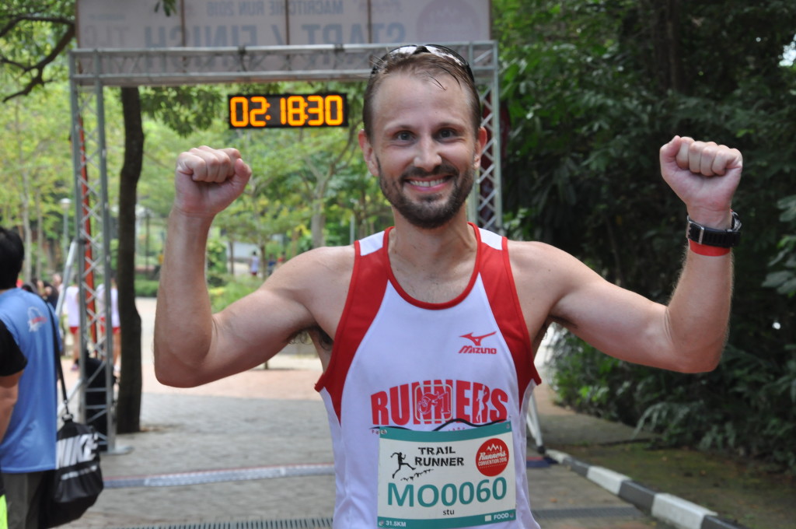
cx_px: 398
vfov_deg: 18.1
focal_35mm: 75
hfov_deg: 27.0
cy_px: 264
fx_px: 1656
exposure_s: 1/200
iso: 800
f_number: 9
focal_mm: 50
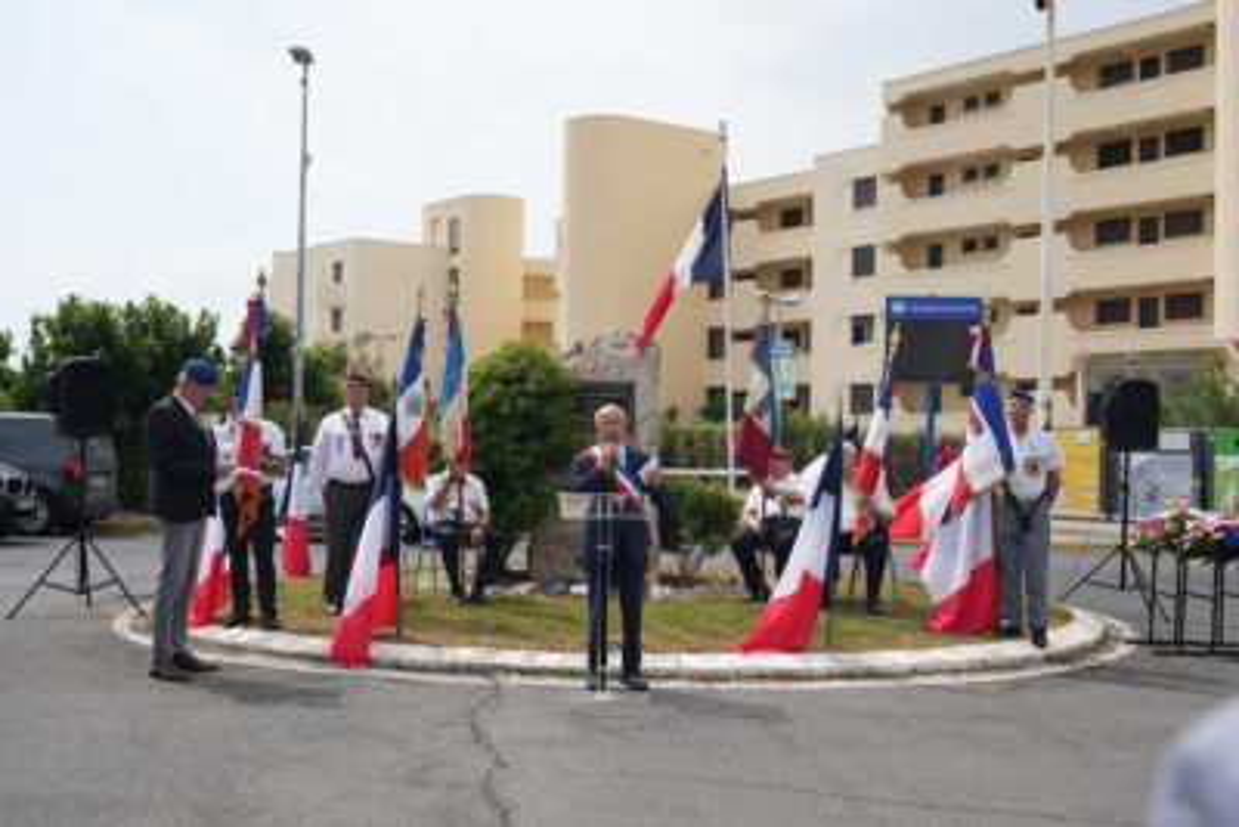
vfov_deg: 30.5
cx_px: 620
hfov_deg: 44.5
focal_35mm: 44
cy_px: 414
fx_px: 1515
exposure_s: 1/640
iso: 100
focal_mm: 44
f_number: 5.6
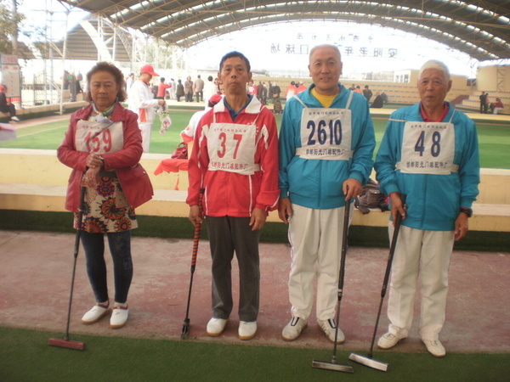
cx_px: 255
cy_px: 191
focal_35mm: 36
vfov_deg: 39.7
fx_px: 530
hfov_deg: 51.4
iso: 100
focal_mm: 6.3
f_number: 3.1
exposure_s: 1/100
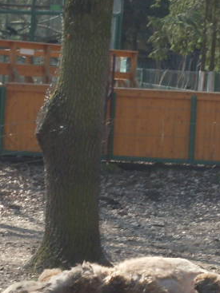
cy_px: 298
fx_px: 2696
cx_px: 318
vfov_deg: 6.2
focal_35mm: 318
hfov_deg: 4.6
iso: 80
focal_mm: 18.9
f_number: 5.2
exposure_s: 1/125
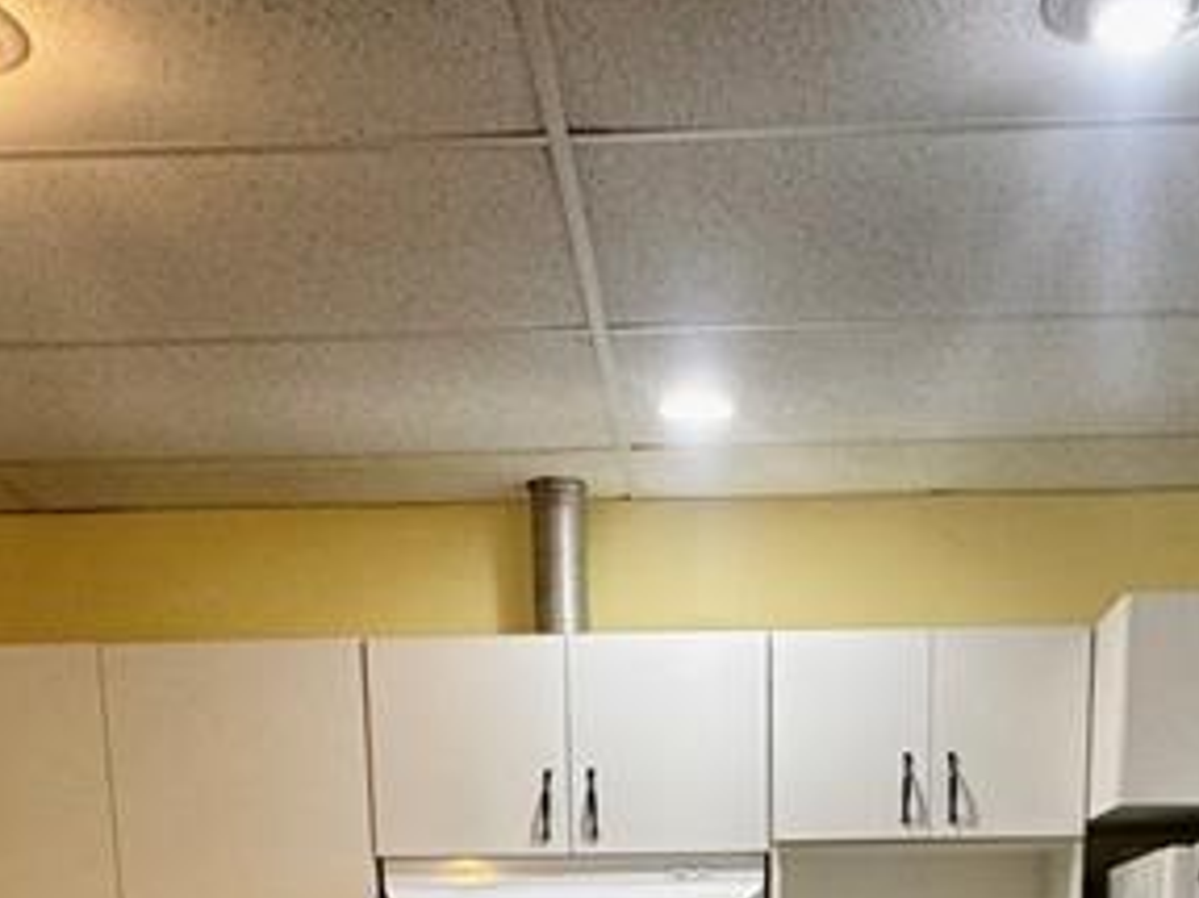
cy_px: 1380
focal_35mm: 50
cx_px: 698
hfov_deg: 38.1
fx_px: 1731
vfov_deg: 23.0
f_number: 2.2
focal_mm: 2.22
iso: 200
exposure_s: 1/60
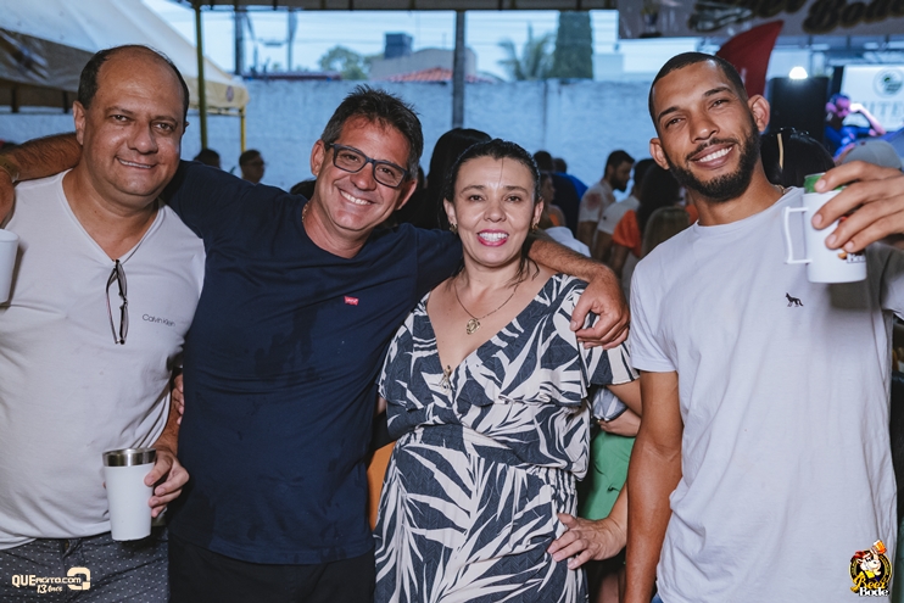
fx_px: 904
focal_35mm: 36
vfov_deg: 36.9
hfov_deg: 53.1
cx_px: 452
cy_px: 302
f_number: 2.2
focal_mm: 24
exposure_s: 1/500
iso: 2500
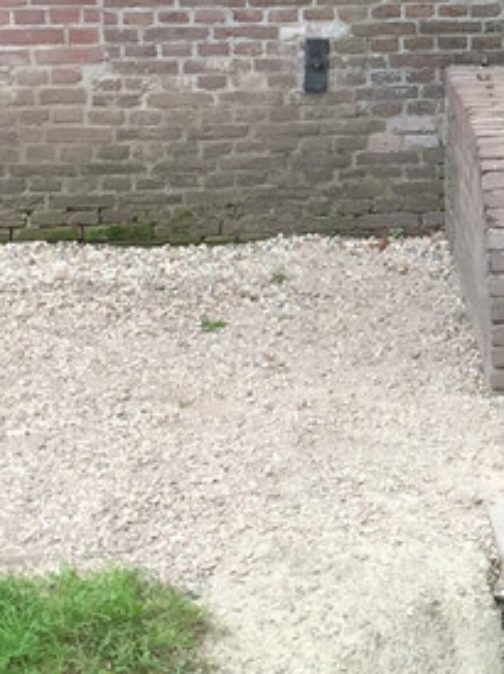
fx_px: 2197
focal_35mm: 113
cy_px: 121
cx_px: 768
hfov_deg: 12.4
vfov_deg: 17.3
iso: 50
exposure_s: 1/100
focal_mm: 4.15
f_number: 2.2
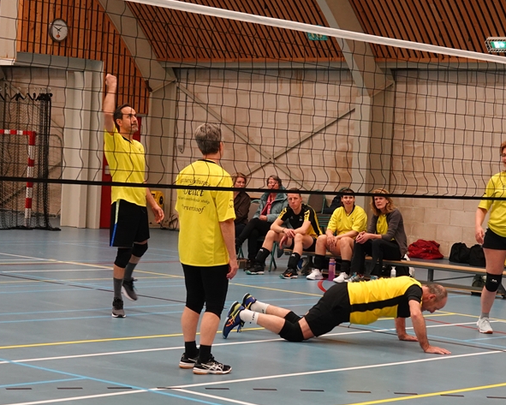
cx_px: 371
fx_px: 1498
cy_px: 216
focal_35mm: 100
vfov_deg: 15.4
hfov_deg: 19.1
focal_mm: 23.09
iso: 800
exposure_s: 1/80
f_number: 3.5
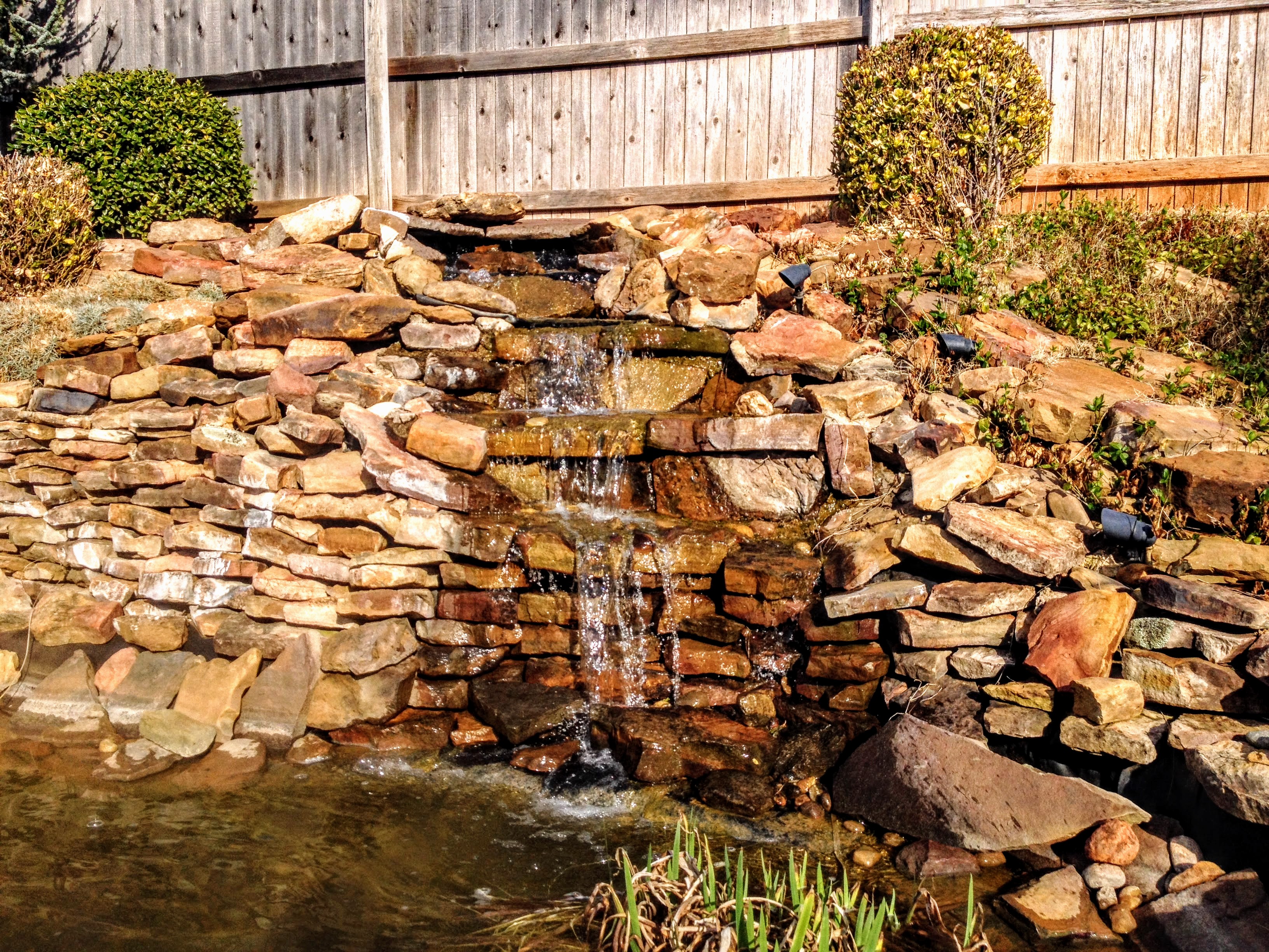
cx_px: 634
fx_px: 1283
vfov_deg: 40.7
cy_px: 476
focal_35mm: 35
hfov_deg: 52.6
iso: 50
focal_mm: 4.28
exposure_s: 1/1905
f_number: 2.4
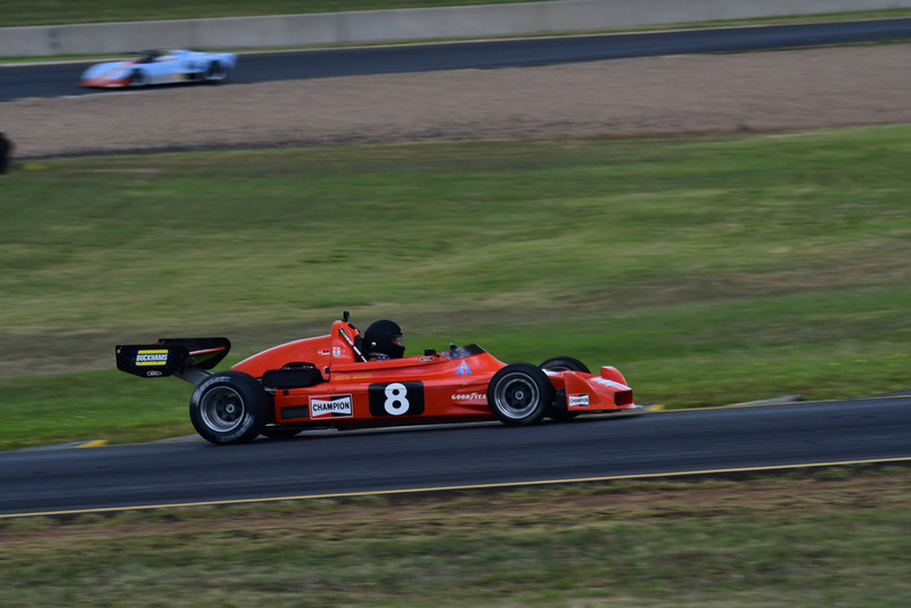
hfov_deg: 6.9
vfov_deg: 4.6
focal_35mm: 300
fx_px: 7594
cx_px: 456
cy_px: 304
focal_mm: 200
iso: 500
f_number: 11
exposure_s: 1/250
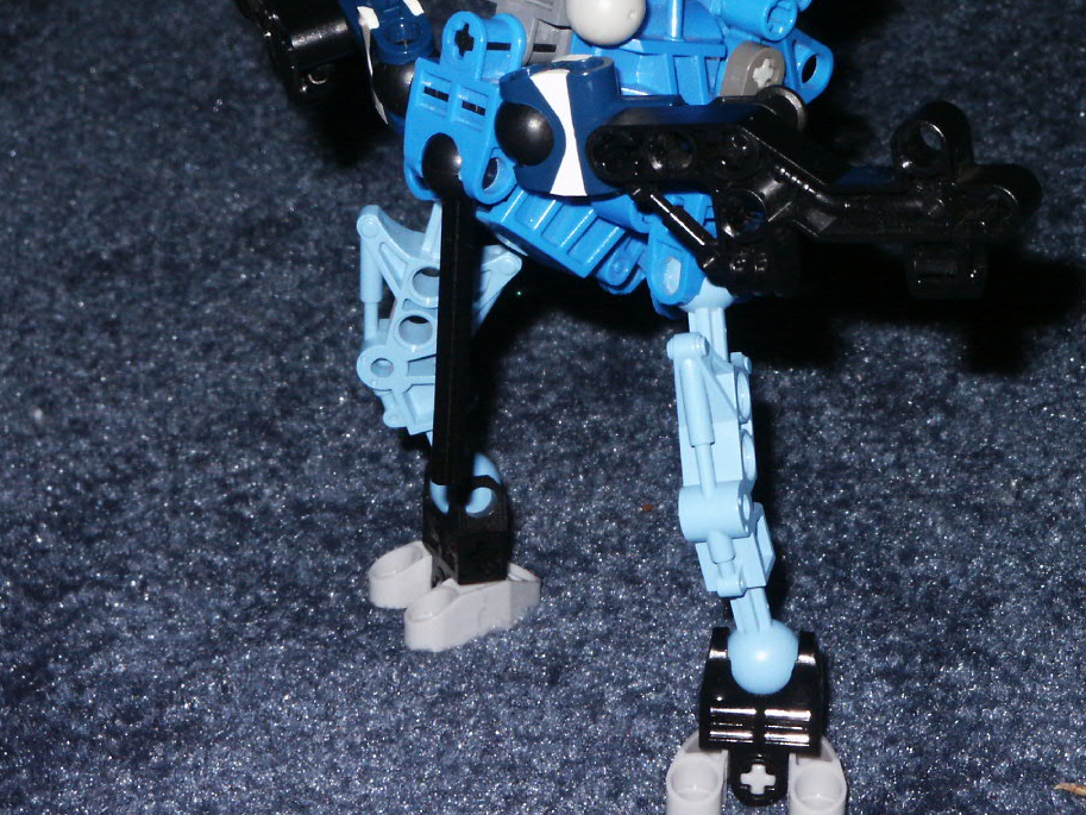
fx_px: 4707
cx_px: 527
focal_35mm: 150
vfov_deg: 9.9
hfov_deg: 13.2
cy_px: 320
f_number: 8
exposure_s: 1/90
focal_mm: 21.83
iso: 200
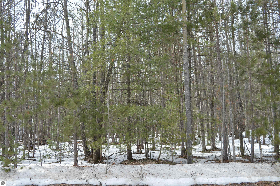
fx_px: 291
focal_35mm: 38
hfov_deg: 51.3
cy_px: 93
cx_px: 140
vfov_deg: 35.4
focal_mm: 25
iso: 100
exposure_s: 1/200
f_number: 7.1
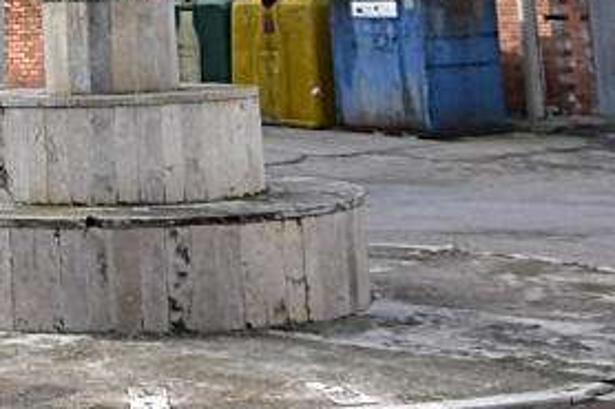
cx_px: -454
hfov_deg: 16.6
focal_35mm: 105
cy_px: -333
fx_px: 1793
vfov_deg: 12.0
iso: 100
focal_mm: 18
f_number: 5.6
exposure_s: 1/250
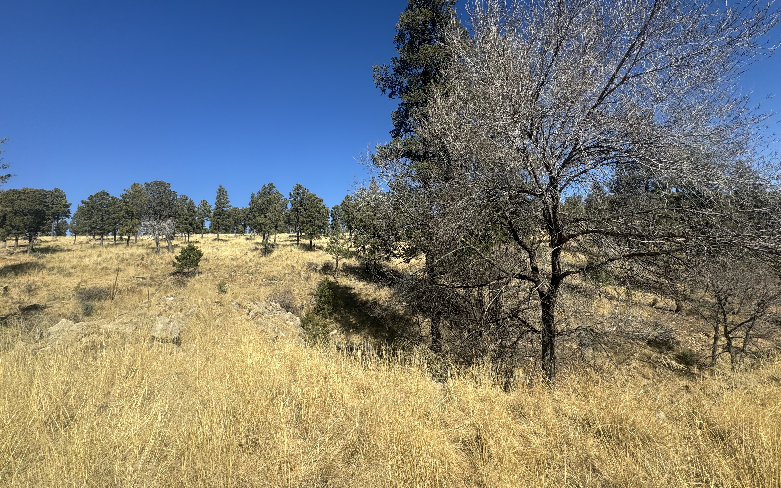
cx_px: 392
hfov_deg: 101.5
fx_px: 319
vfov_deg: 74.7
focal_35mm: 15
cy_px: 228
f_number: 2.2
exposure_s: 1/1420
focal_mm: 2.22
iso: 50
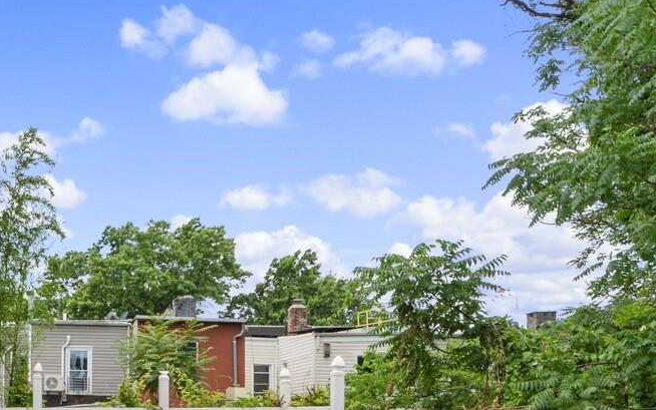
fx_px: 626
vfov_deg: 34.7
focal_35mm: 35
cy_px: 349
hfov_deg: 49.5
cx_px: 69
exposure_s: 1/40
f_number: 9
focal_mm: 10
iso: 100
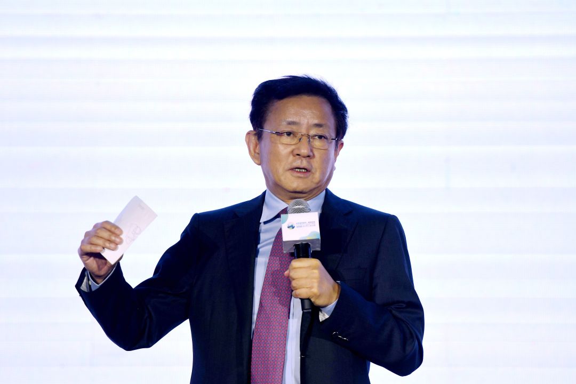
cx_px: 288
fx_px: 4560
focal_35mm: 285
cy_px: 192
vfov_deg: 4.8
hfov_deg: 7.2
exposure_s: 1/320
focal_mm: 190
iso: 220
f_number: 2.8
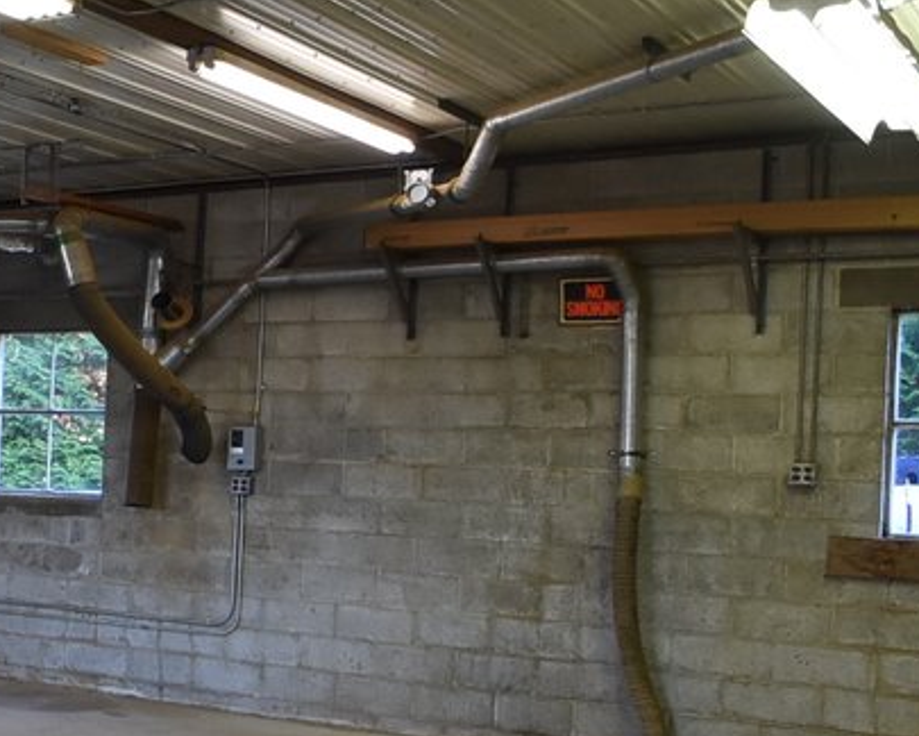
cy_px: 446
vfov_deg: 25.7
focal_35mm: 59
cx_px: -572
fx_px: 1605
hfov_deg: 23.3
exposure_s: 1/100
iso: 800
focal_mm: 10
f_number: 5
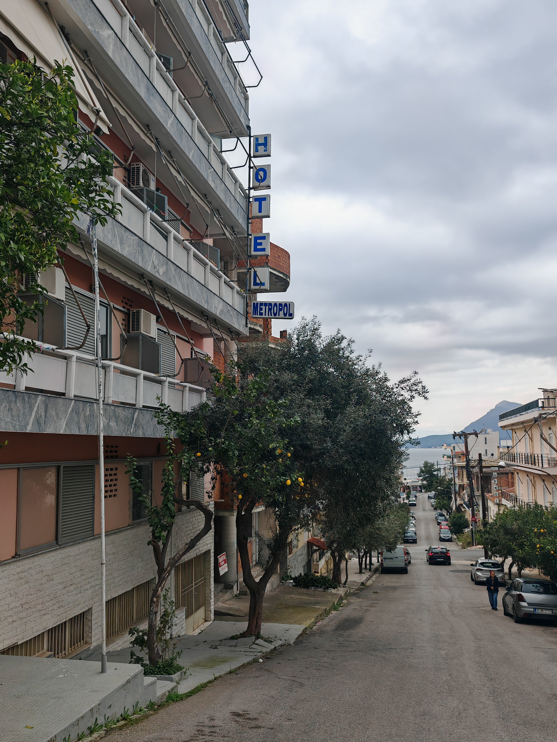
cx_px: 278
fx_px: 687
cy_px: 371
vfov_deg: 56.8
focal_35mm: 32
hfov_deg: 44.2
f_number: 1.6
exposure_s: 1/910
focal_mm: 7.62
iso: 50
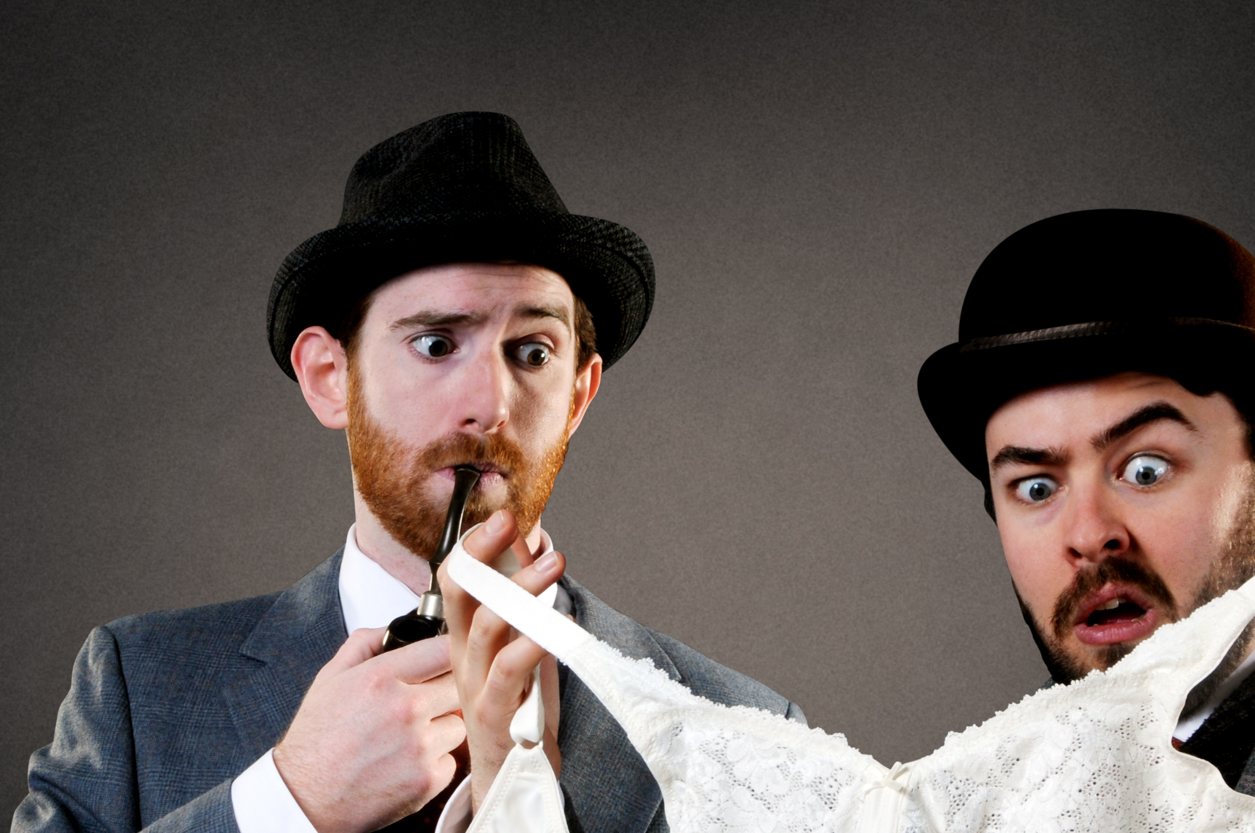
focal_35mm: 100
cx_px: 622
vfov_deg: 13.6
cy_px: 605
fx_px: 3482
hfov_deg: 20.4
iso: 100
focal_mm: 36
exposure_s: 1/160
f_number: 18
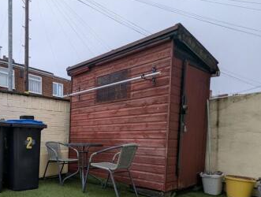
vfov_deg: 48.0
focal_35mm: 28
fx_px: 212
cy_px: 149
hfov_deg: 57.0
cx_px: 40
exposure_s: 1/155
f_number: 2.2
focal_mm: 2.35
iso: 53
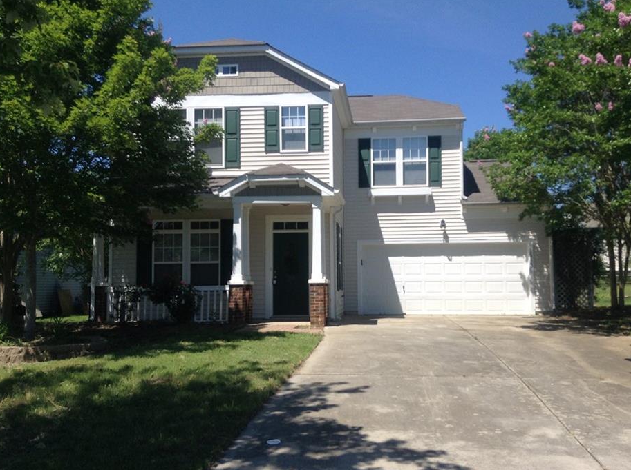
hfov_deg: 50.2
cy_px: 238
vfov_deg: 38.5
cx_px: 335
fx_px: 673
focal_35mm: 37
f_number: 2.4
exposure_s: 1/1016
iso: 25
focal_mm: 3.3
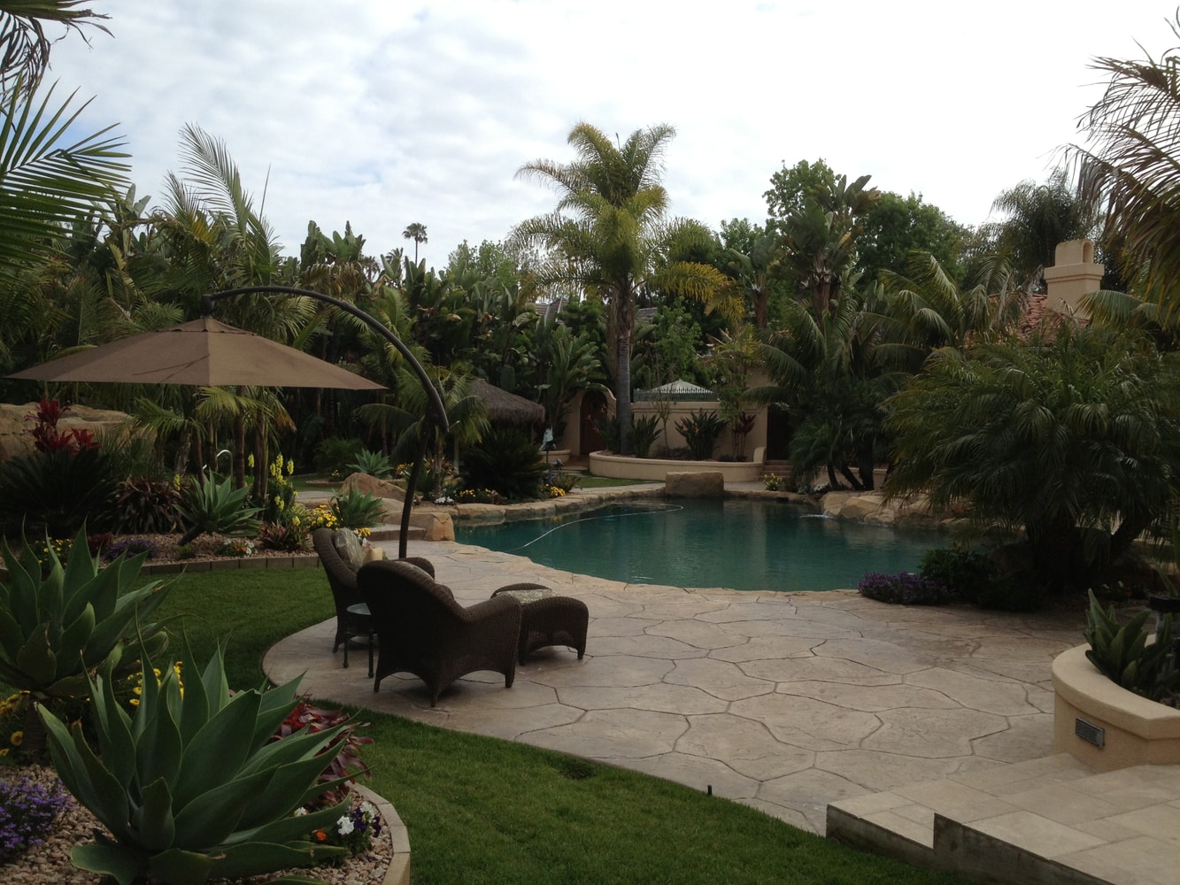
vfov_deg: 40.7
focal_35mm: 35
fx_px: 1193
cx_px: 590
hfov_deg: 52.6
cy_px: 442
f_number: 2.4
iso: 50
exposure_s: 1/1284
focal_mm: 4.28
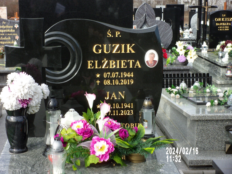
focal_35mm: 78
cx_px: 116
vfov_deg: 18.9
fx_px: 523
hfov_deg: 25.0
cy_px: 87
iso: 80
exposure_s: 1/180
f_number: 5.4
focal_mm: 14
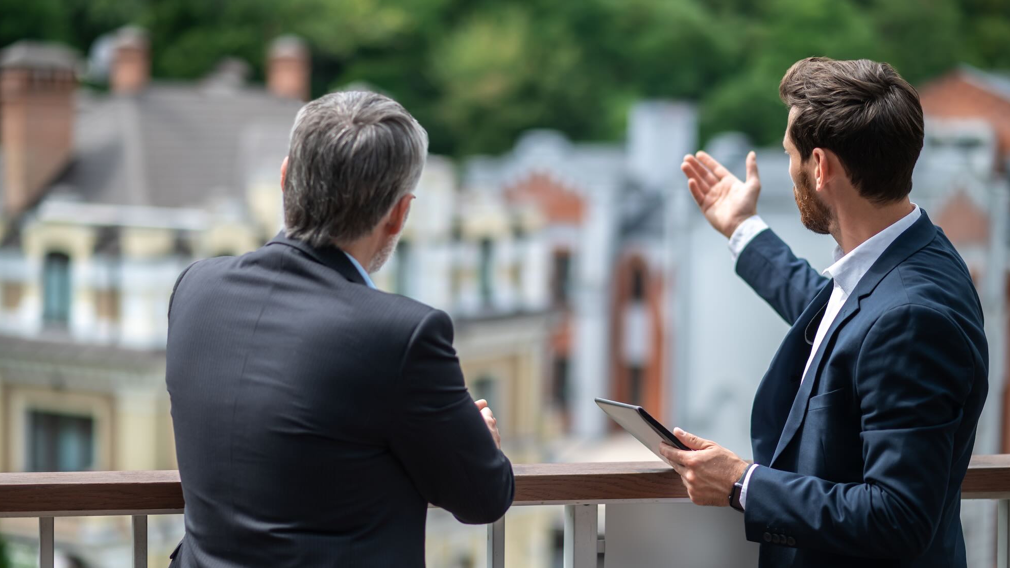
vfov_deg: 13.4
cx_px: 505
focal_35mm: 90
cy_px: 324
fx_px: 2410
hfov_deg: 23.7
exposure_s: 1/3200
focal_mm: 85
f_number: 2.2
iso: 200
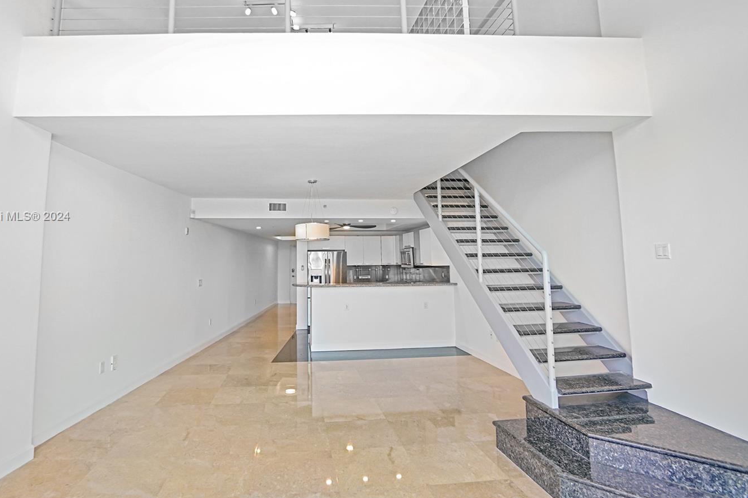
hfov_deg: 89.8
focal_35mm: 18
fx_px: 374
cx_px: 339
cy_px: 217
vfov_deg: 67.1
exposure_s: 1/160
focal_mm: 10
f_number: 4
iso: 250
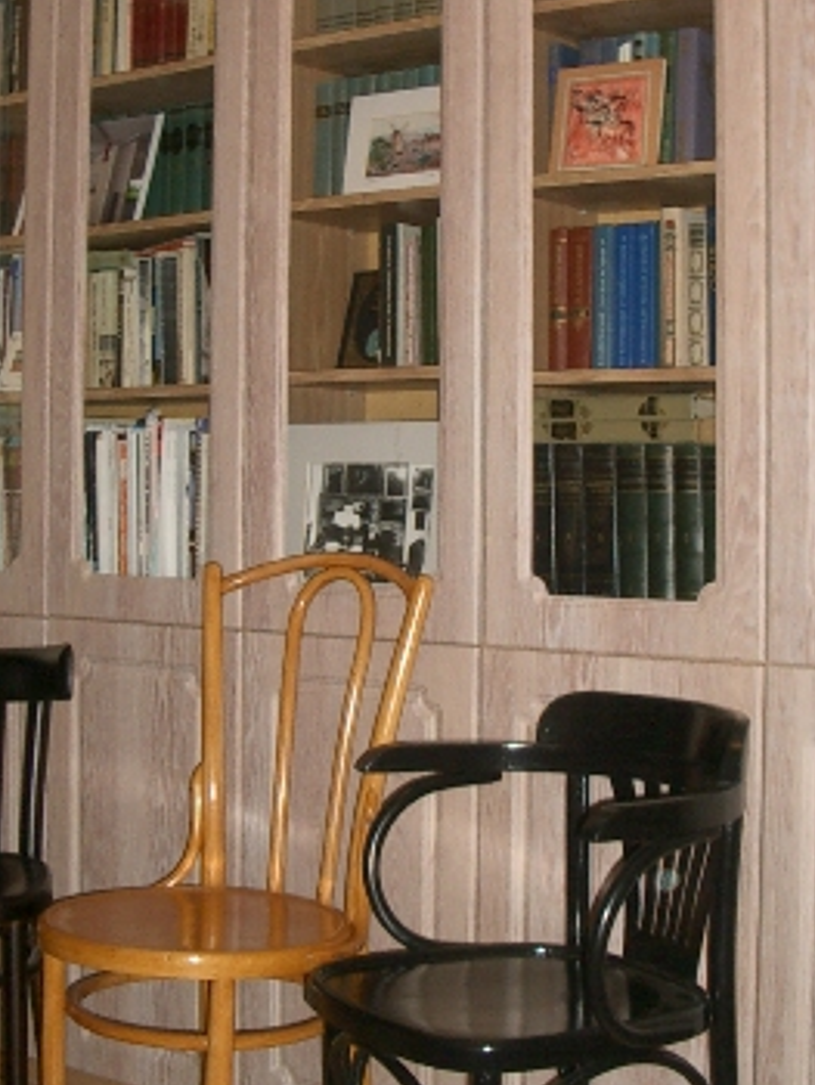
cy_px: 443
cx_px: 409
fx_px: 1881
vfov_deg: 32.1
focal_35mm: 60
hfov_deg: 24.4
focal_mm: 5.8
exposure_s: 1/40
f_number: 2.6
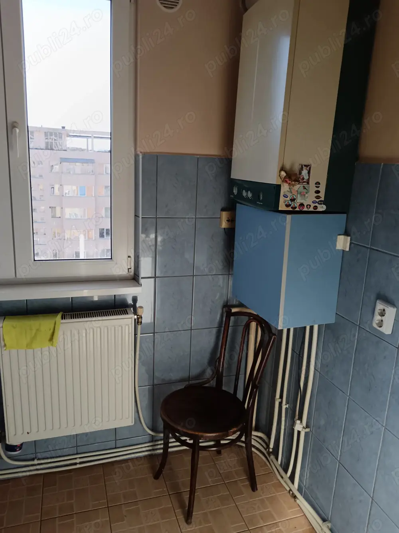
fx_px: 415
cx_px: 200
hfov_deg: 51.3
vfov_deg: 65.3
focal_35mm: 27
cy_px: 266
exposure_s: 1/900
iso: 944
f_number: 1.9
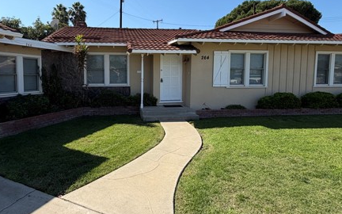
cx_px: 142
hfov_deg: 79.0
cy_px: 90
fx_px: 205
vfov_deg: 54.8
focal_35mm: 22
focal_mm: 2.22
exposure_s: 1/770
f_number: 2.2
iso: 25
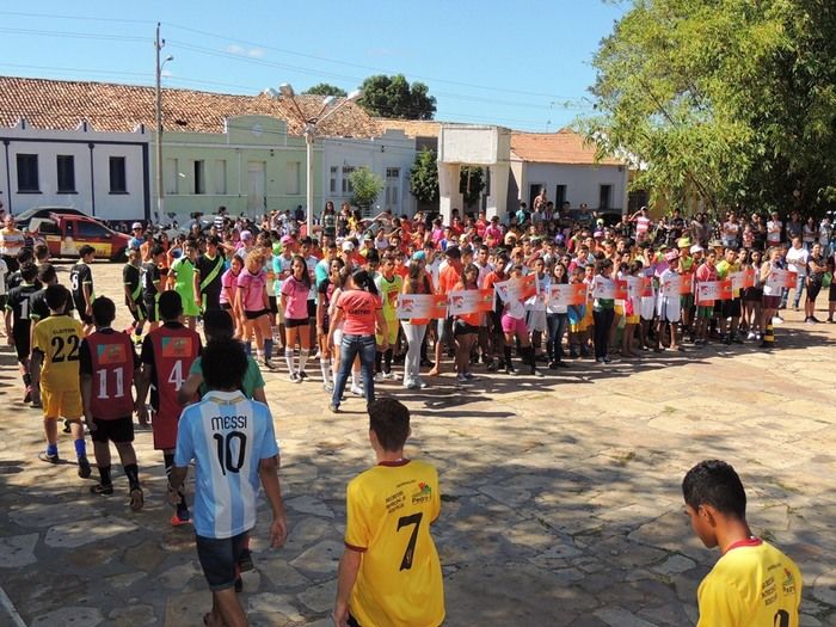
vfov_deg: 40.7
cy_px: 314
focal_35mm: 35
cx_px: 418
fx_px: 845
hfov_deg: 52.6
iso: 100
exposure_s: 1/800
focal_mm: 6.2
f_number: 3.3
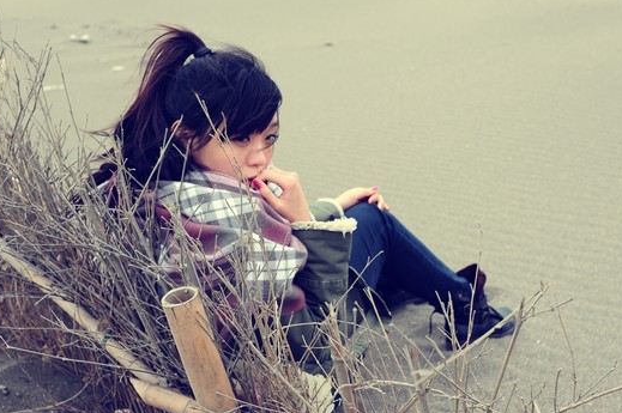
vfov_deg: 25.0
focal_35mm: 54
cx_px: 368
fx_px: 932
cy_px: 178
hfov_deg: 36.8
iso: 200
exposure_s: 1/100
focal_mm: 35
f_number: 5.6
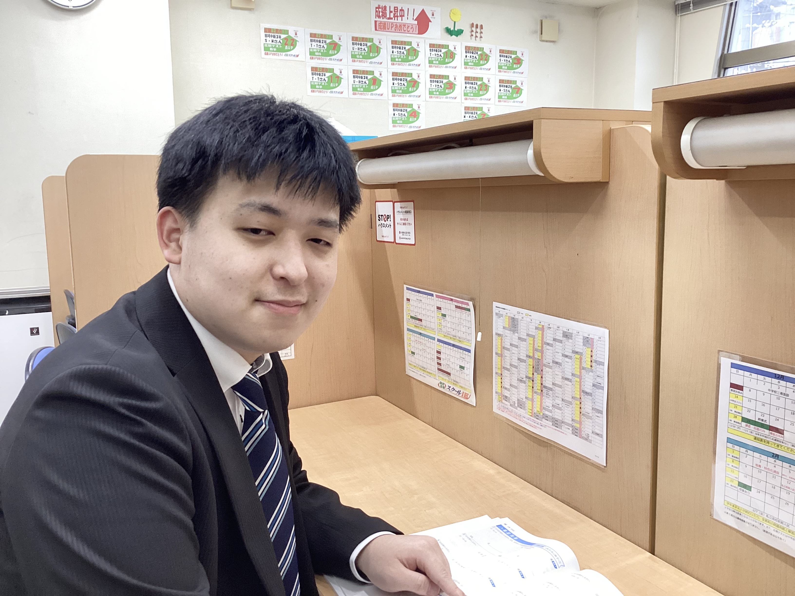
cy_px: 298
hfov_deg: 58.4
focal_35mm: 31
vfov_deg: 45.4
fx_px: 712
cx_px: 398
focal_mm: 3.3
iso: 125
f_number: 2.4
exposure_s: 1/60
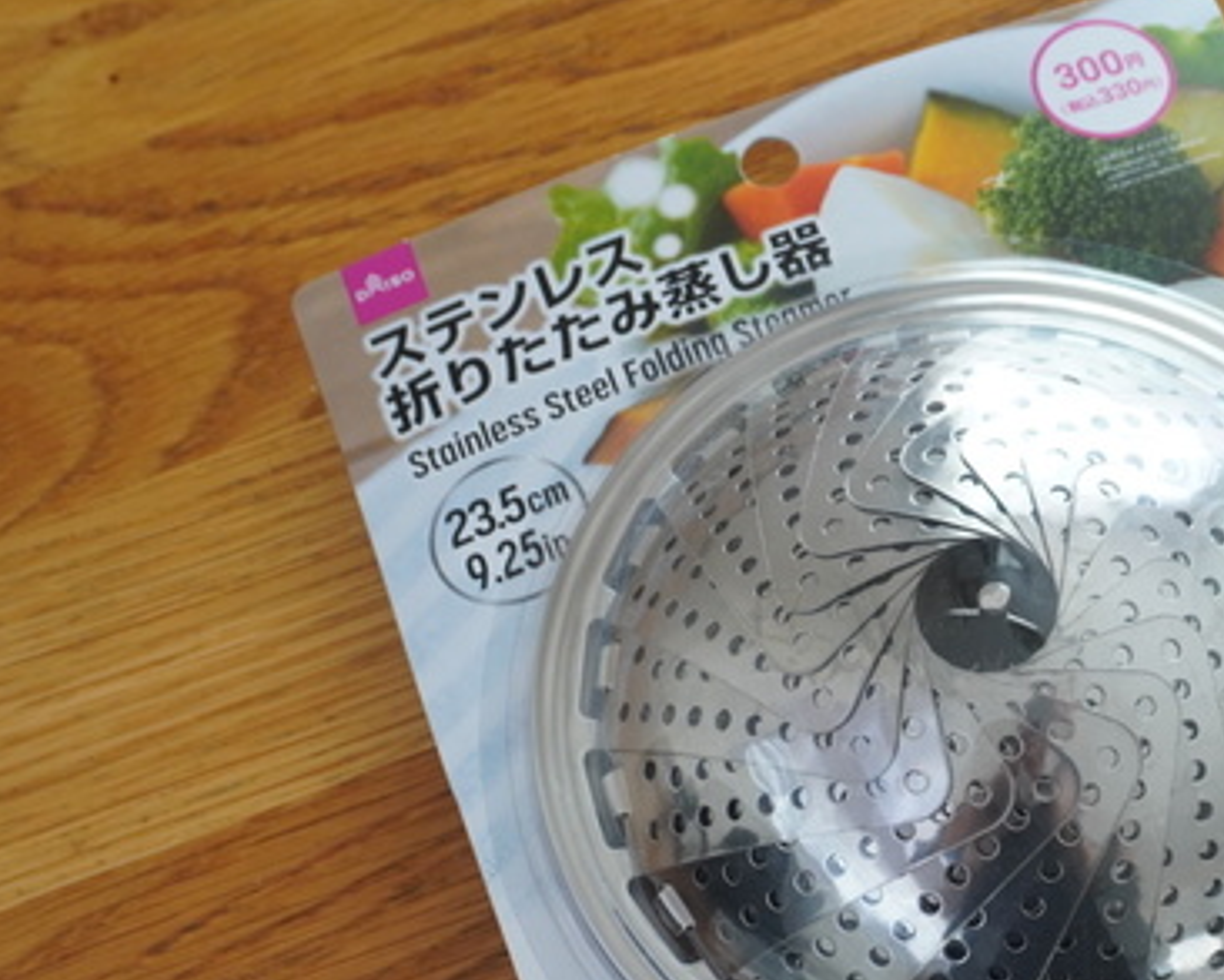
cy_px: 709
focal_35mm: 76
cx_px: 990
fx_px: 2749
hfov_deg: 24.7
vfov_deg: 20.1
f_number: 8
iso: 1000
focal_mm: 29
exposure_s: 1/50
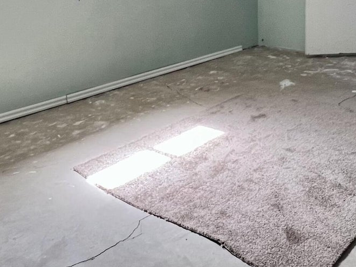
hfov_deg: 44.6
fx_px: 432
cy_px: -11
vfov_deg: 31.3
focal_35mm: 42
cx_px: 212
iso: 250
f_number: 1.8
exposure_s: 1/87
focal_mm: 1.57
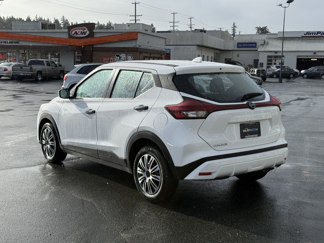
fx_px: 449
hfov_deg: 39.7
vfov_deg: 30.3
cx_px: 162
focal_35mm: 48
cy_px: 122
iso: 64
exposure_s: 1/6536
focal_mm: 6.76
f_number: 1.78
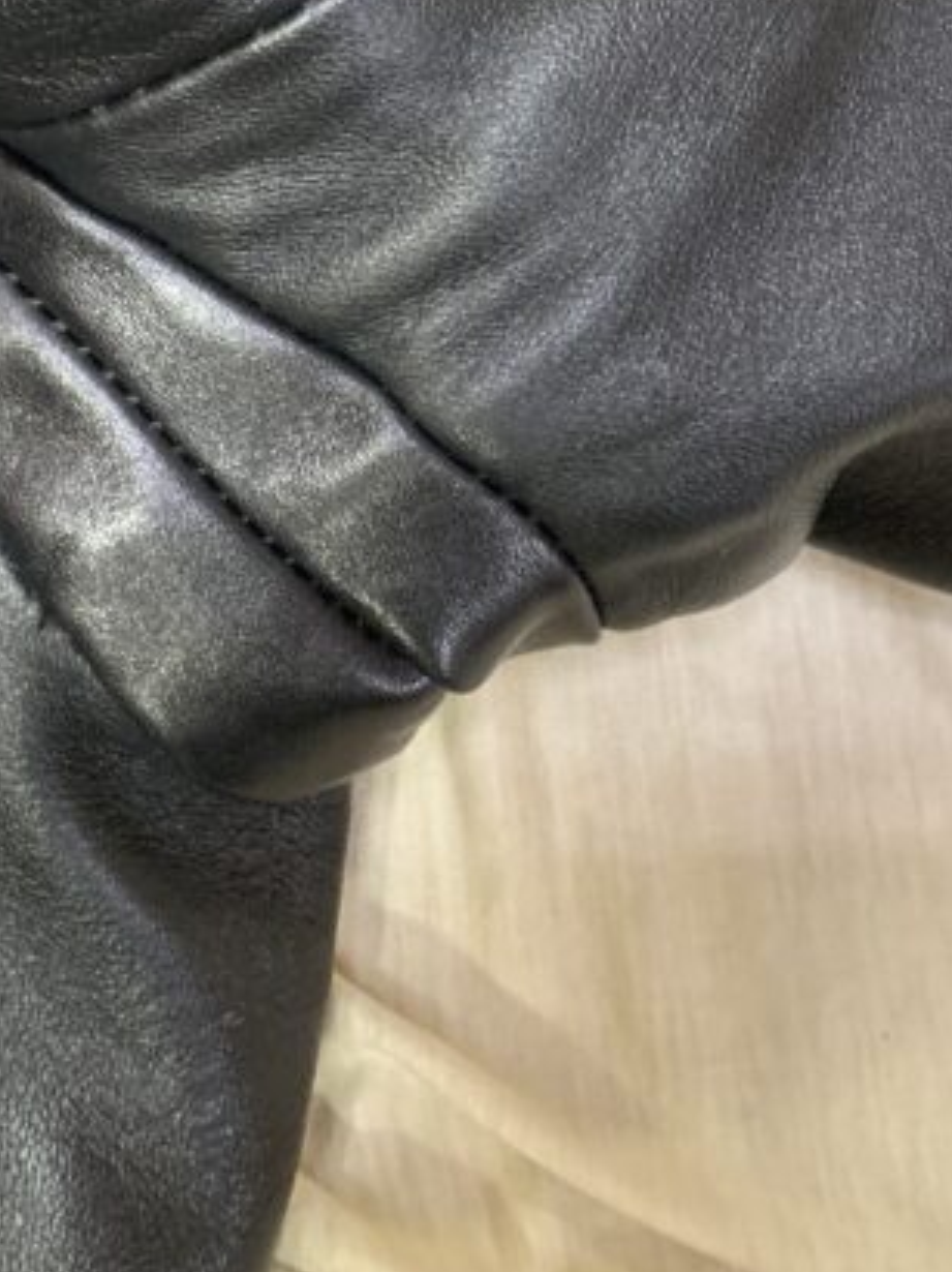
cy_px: 205
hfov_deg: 22.4
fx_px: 2386
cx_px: 270
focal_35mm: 65
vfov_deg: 29.0
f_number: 1.8
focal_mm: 4.25
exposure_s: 1/33
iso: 250
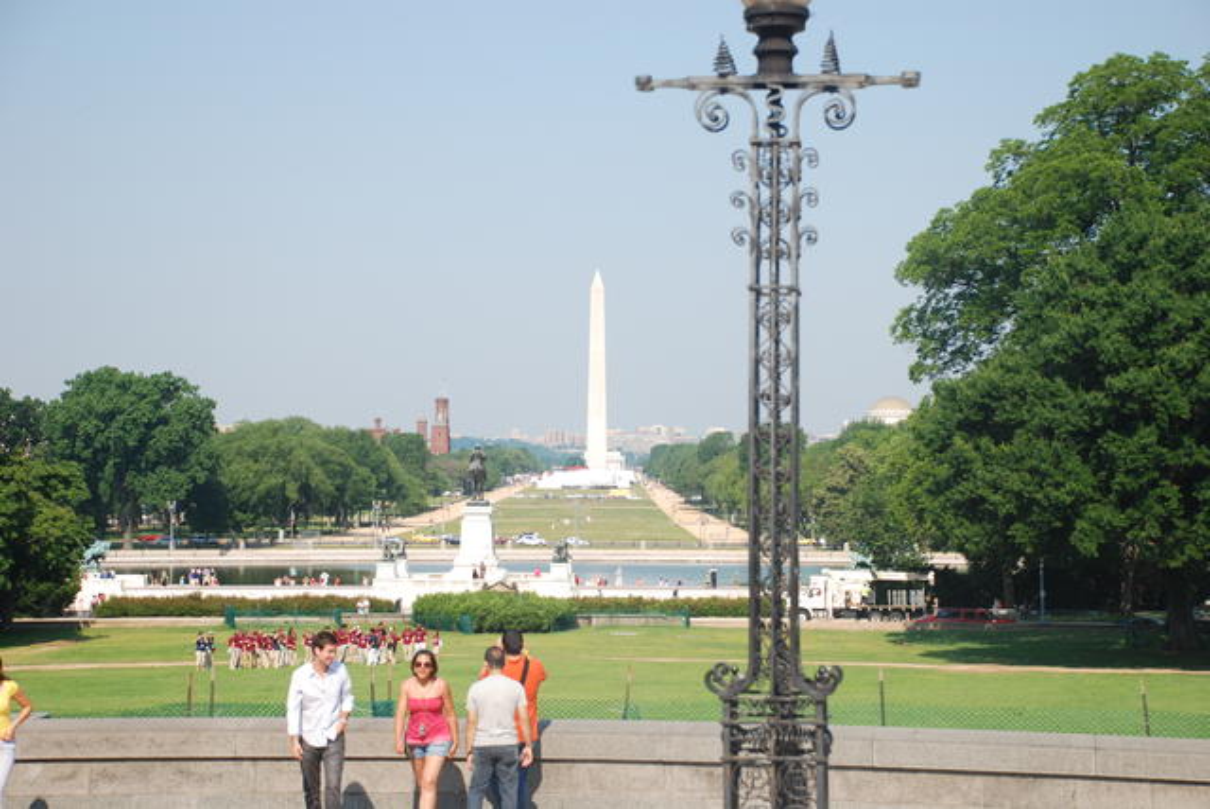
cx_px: 605
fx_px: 2624
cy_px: 404
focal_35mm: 78
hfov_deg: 26.0
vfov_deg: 17.5
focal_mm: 52
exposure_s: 1/640
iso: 200
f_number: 5
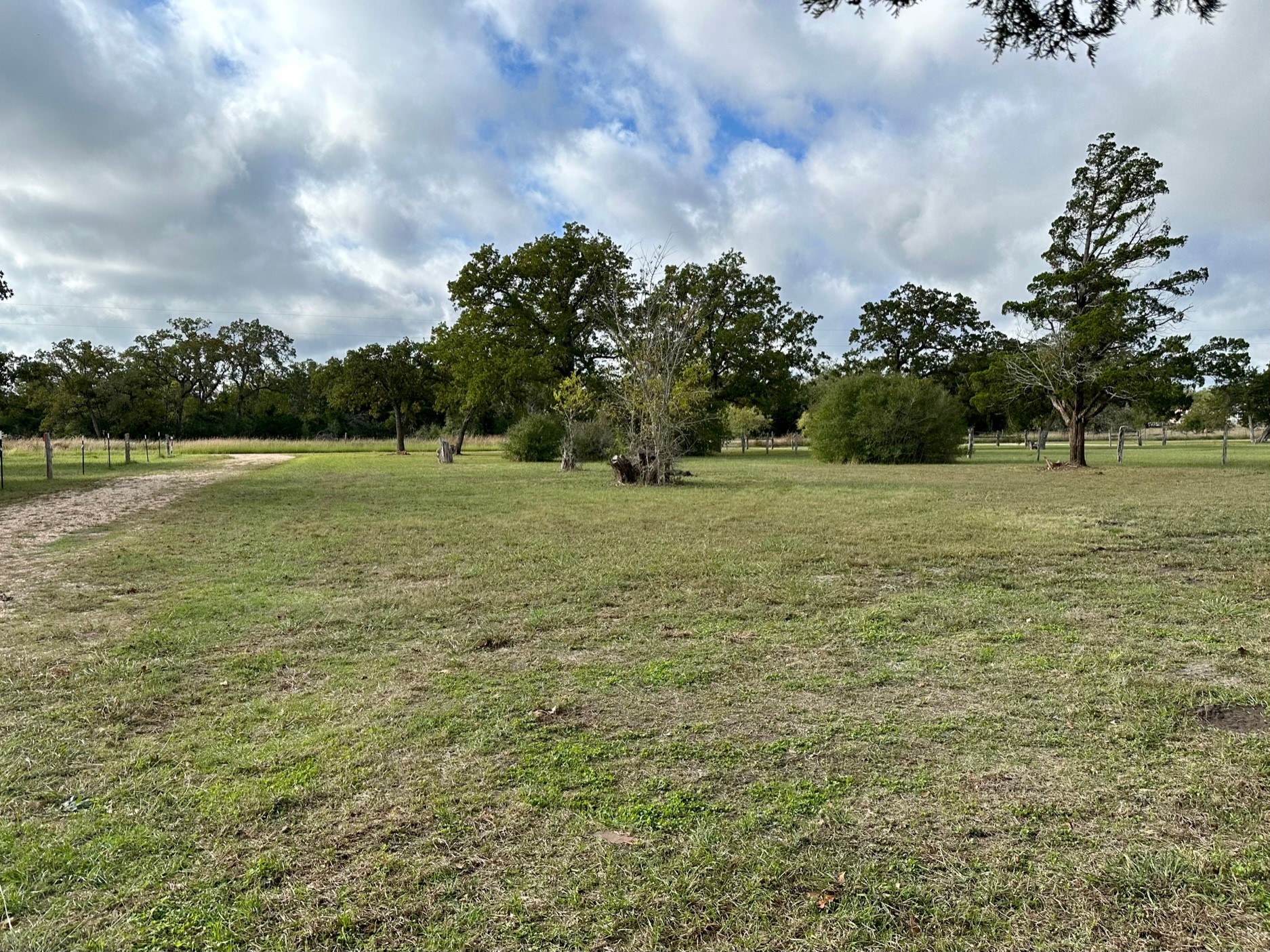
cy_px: 476
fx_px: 880
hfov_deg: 71.6
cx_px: 635
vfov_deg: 56.8
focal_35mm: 24
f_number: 1.78
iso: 80
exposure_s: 1/4184
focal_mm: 6.86
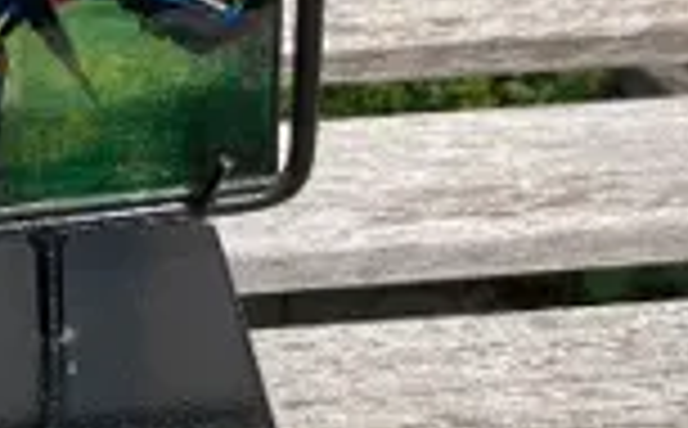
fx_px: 1553
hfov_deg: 23.7
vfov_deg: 15.1
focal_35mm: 83
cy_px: -83
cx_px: -27
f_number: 1.8
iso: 20
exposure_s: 1/1919
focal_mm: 3.99
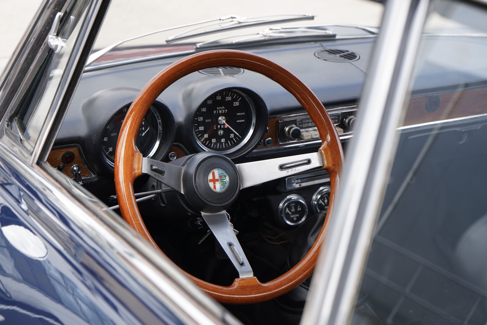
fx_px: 947
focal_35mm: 70
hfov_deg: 28.8
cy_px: 162
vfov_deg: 19.5
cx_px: 244
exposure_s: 1/160
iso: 200
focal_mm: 70
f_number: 5.6
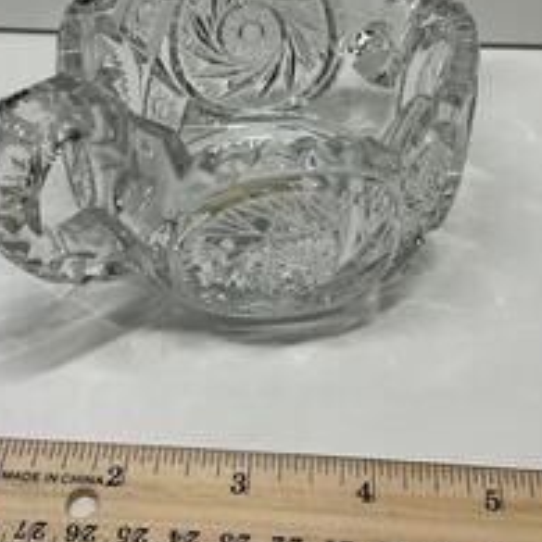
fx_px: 886
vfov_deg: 33.7
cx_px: 270
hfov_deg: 34.0
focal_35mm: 50
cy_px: 181
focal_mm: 3
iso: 50
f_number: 1.8
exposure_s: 1/120
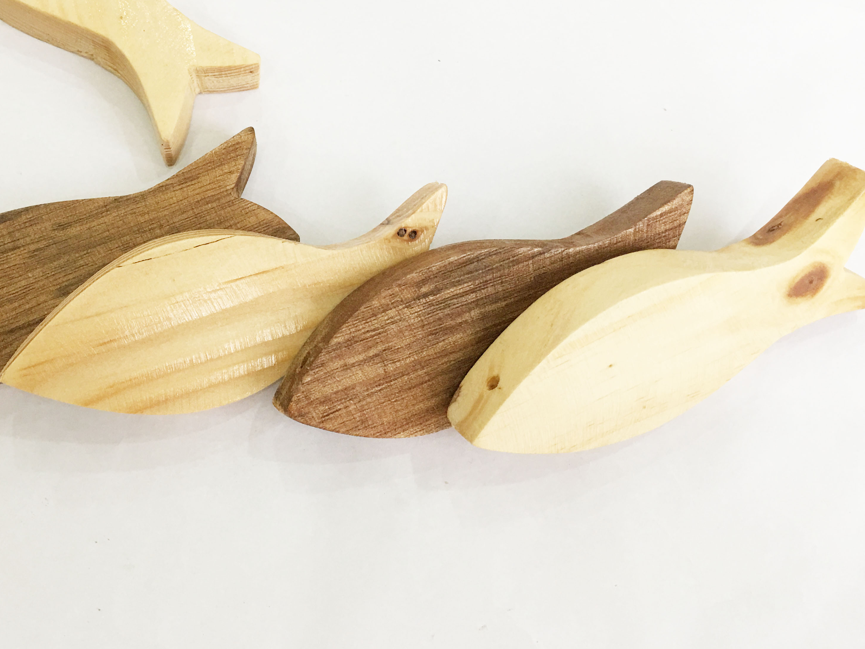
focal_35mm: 40
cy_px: 218
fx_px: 999
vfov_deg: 35.6
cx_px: 335
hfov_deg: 46.5
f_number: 2.2
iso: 50
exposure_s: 1/33
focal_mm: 4.15
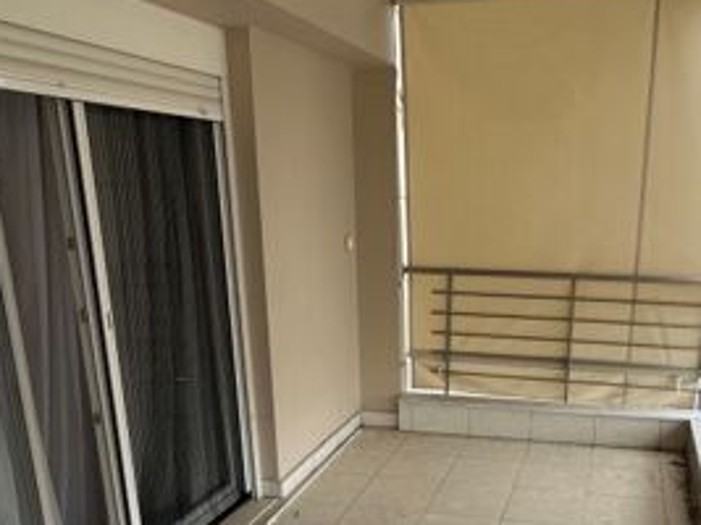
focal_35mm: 37
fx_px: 749
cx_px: 450
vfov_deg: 37.4
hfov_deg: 49.5
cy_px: 410
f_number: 2.2
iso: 64
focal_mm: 2.22
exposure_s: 1/99
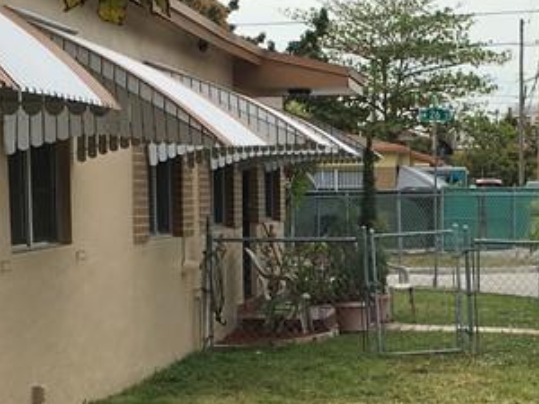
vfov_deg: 14.9
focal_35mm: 99
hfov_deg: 19.7
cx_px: 386
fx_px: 1542
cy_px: 323
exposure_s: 1/1570
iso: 25
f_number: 2.2
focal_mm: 4.15
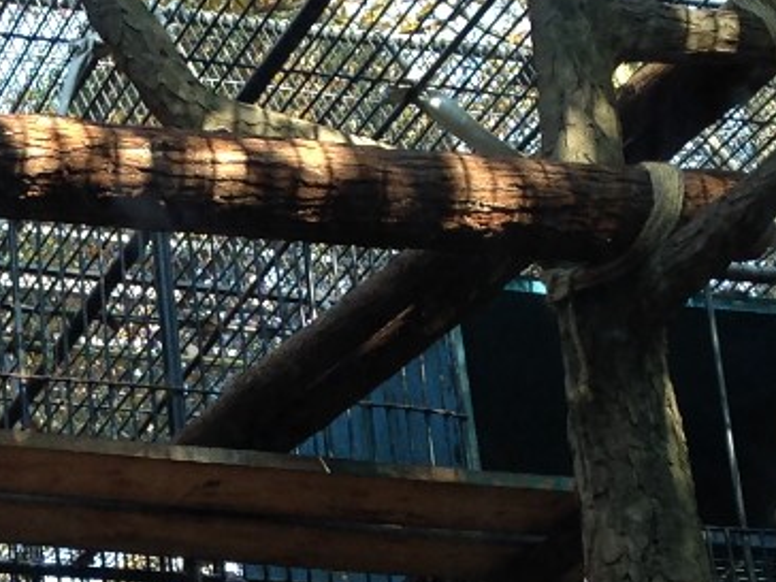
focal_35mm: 145
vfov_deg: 10.1
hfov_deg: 13.3
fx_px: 3251
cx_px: -87
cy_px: 699
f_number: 2.4
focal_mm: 4.12
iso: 50
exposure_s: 1/120
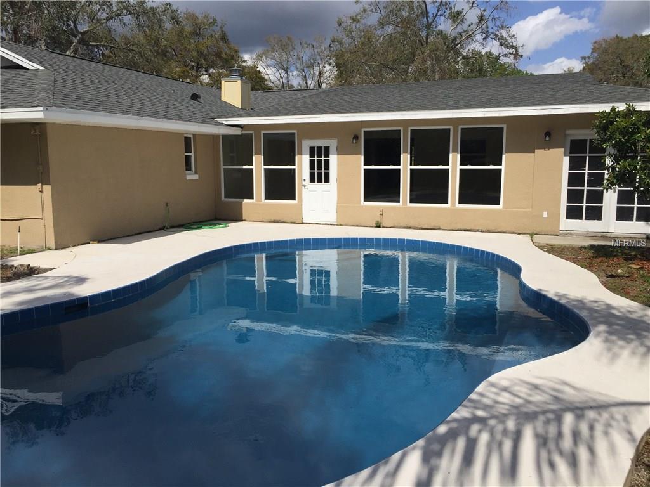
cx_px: 325
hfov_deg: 61.7
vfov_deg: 48.2
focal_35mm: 29
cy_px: 244
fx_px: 545
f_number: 2.2
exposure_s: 1/4405
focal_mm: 4.15
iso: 32
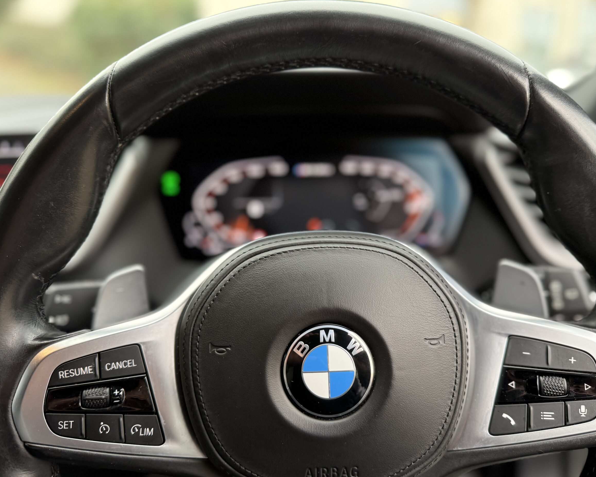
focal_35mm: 26
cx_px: 309
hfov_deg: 66.0
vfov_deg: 54.9
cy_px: 246
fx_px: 459
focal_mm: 6.76
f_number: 1.78
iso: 160
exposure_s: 1/50
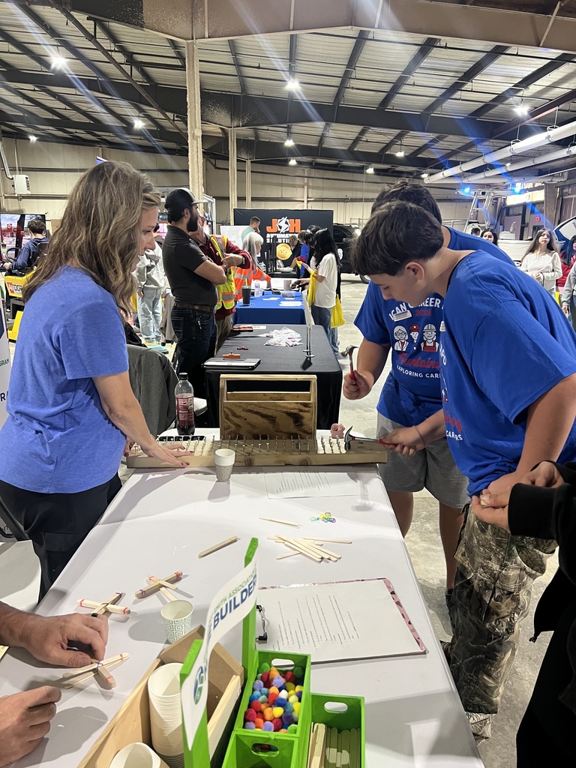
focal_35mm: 26
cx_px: 288
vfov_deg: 67.3
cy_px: 384
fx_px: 577
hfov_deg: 53.1
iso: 200
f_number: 1.5
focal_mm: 5.7
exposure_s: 1/60
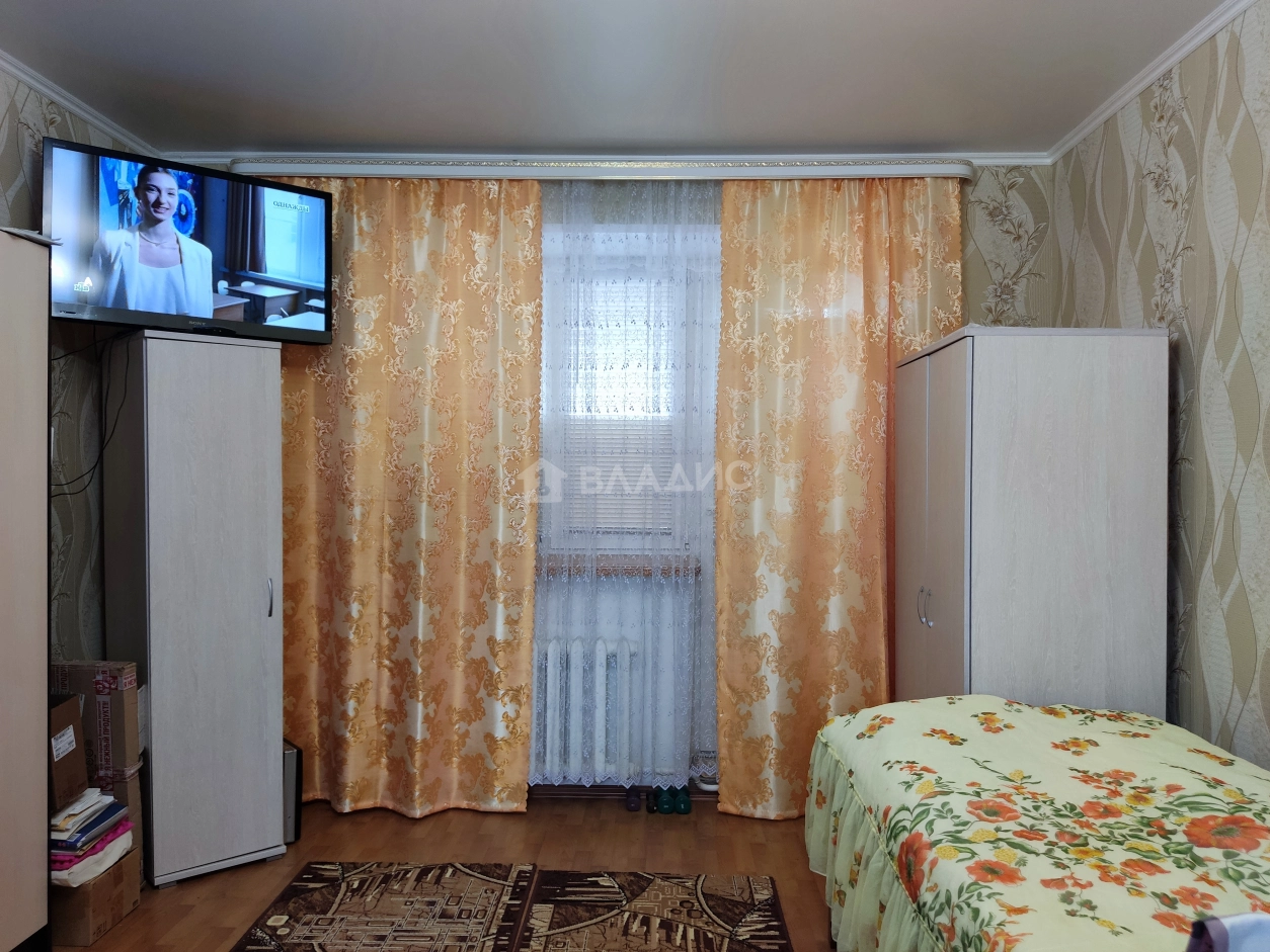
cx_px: 635
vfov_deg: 54.9
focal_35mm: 25
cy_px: 476
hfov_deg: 69.4
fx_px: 917
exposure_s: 1/50
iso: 263
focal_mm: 4.71
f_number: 1.79
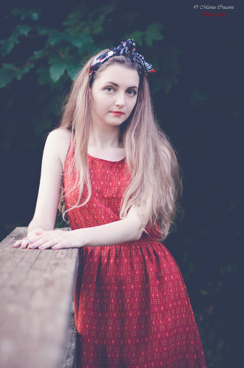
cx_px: 122
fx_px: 1379
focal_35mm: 135
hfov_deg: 10.1
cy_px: 184
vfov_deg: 15.2
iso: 100
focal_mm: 90
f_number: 2.8
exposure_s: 1/60
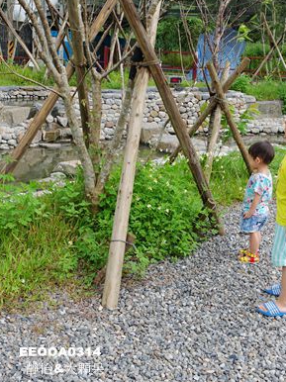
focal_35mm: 47
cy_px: 187
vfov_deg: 40.5
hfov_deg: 30.8
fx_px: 518
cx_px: 138
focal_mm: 10.81
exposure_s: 1/400
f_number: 2.8
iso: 125
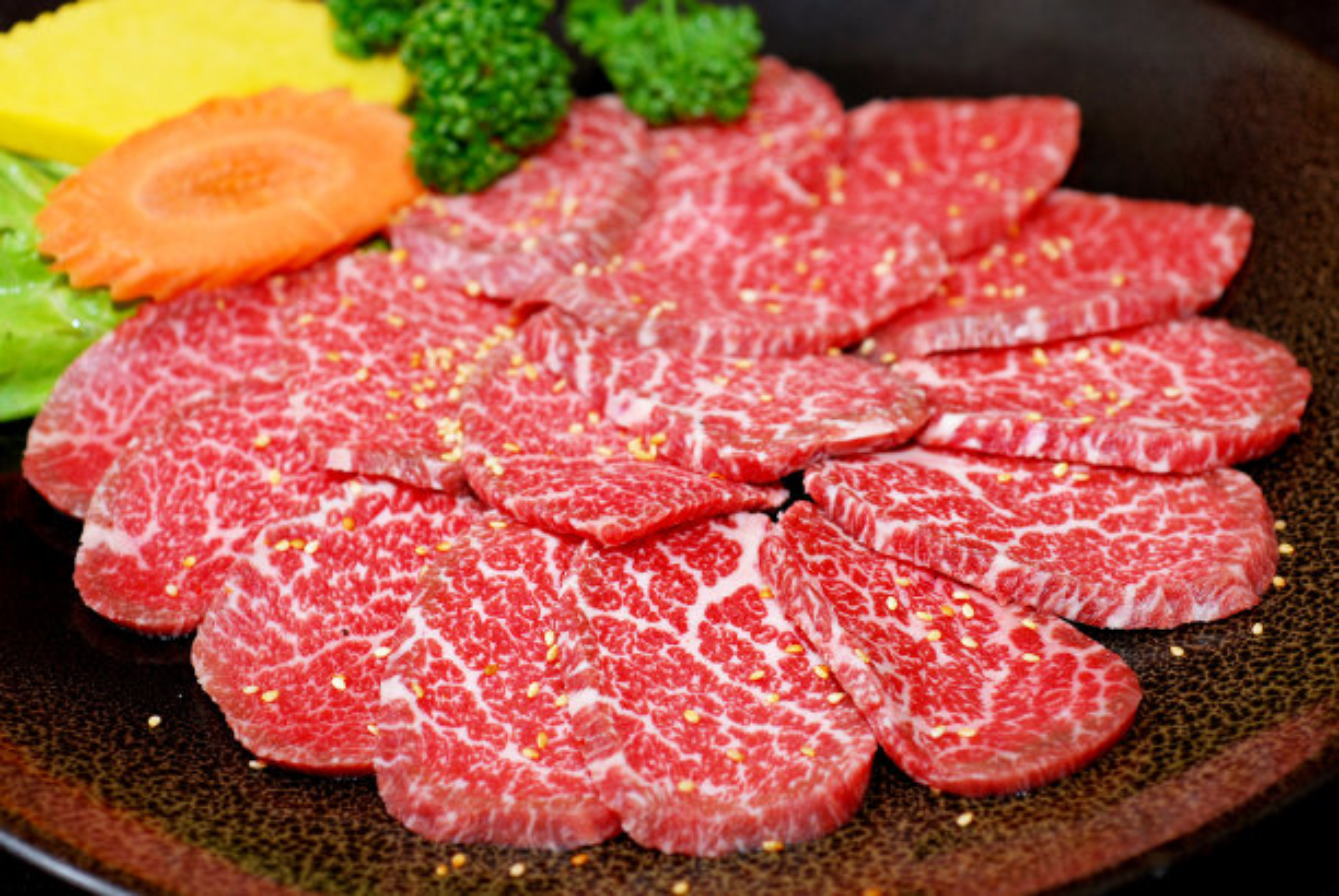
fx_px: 3352
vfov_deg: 15.2
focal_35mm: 90
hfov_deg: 22.6
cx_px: 670
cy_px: 448
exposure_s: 1/160
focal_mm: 60
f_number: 5.6
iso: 100
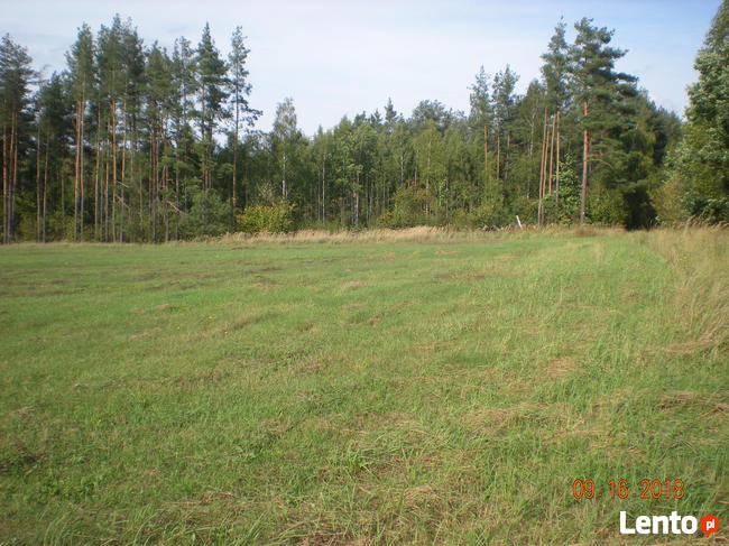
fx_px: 800
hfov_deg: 49.0
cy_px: 273
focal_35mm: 38
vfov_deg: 37.7
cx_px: 364
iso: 64
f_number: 4.6
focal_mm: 6.3
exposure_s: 1/274
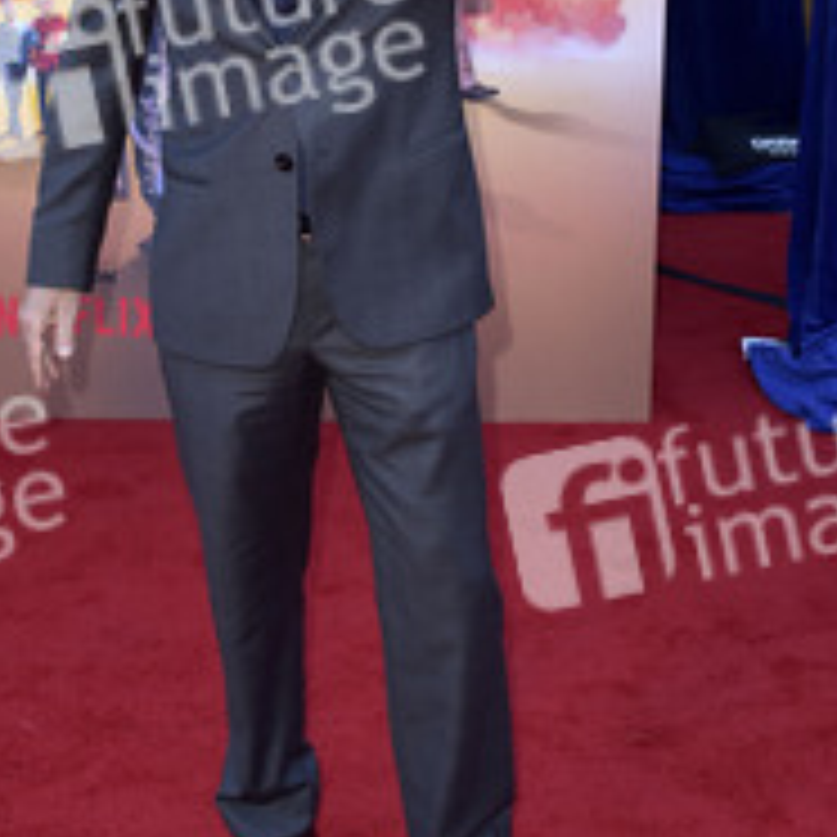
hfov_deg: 26.8
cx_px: 326
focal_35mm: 64
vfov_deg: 26.7
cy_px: 279
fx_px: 1751
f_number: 6.3
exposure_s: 1/250
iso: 320
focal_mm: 35
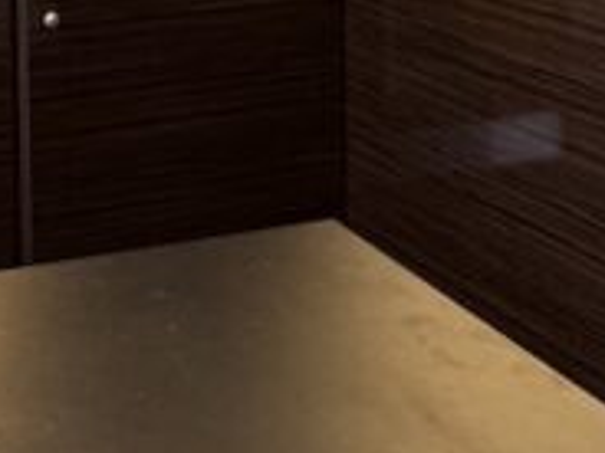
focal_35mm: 78
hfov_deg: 24.4
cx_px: 85
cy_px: -243
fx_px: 1363
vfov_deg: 17.0
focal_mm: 2.22
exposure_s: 1/99
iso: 250
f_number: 2.2
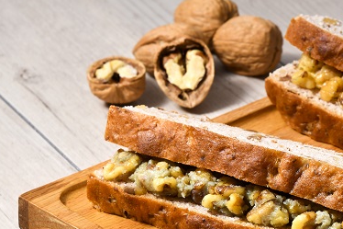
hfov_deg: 5.8
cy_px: 154
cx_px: 311
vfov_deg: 3.9
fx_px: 3390
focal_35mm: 356
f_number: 14
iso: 200
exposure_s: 1/200
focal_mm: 190
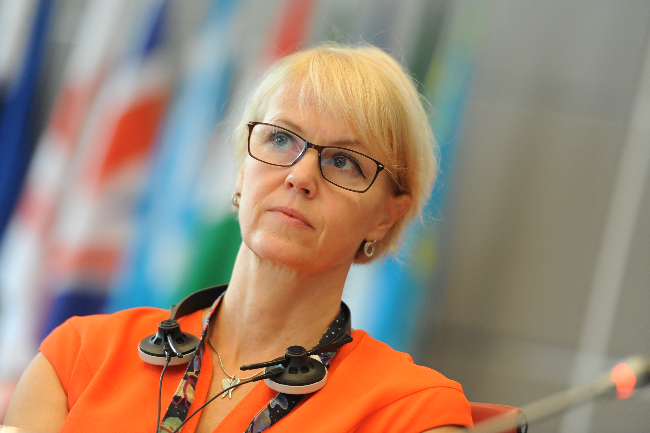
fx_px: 3609
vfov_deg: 6.9
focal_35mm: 200
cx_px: 325
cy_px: 216
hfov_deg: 10.3
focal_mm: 200
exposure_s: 1/160
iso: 2500
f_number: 3.5
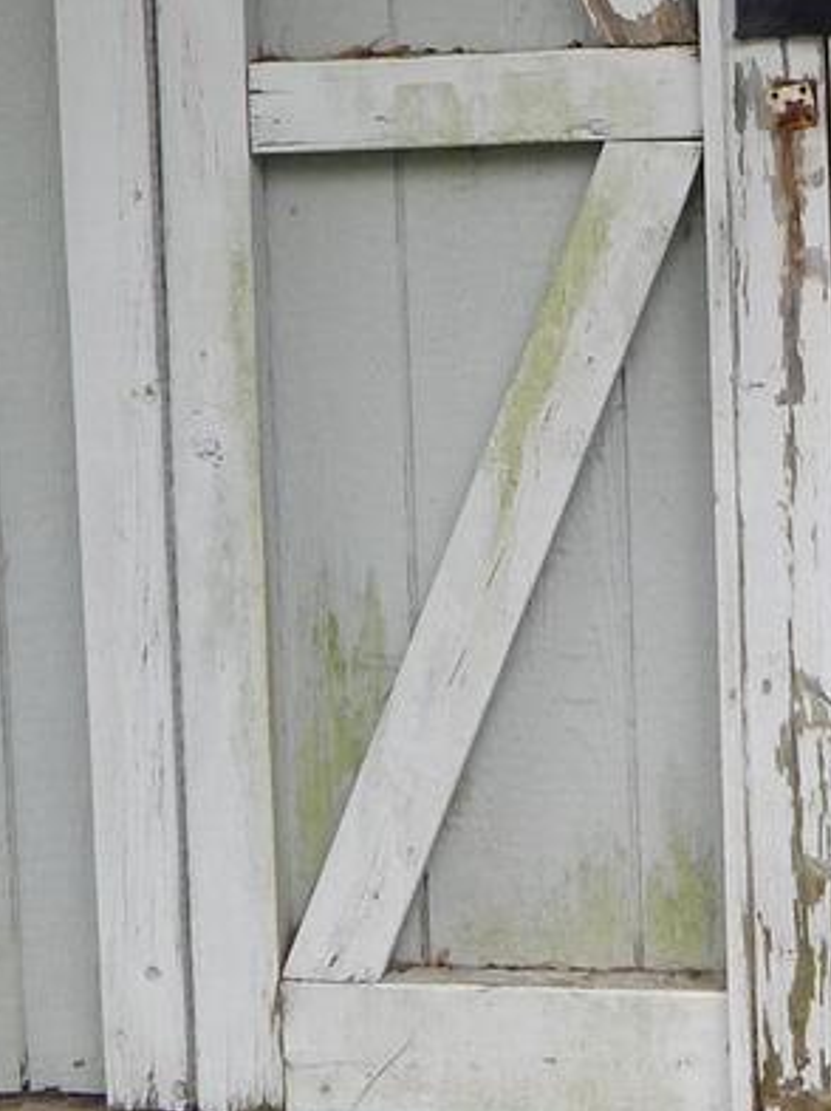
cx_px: 927
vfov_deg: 20.4
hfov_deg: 15.9
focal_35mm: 90
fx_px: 2885
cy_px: -232
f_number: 3
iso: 125
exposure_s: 1/200
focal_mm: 4
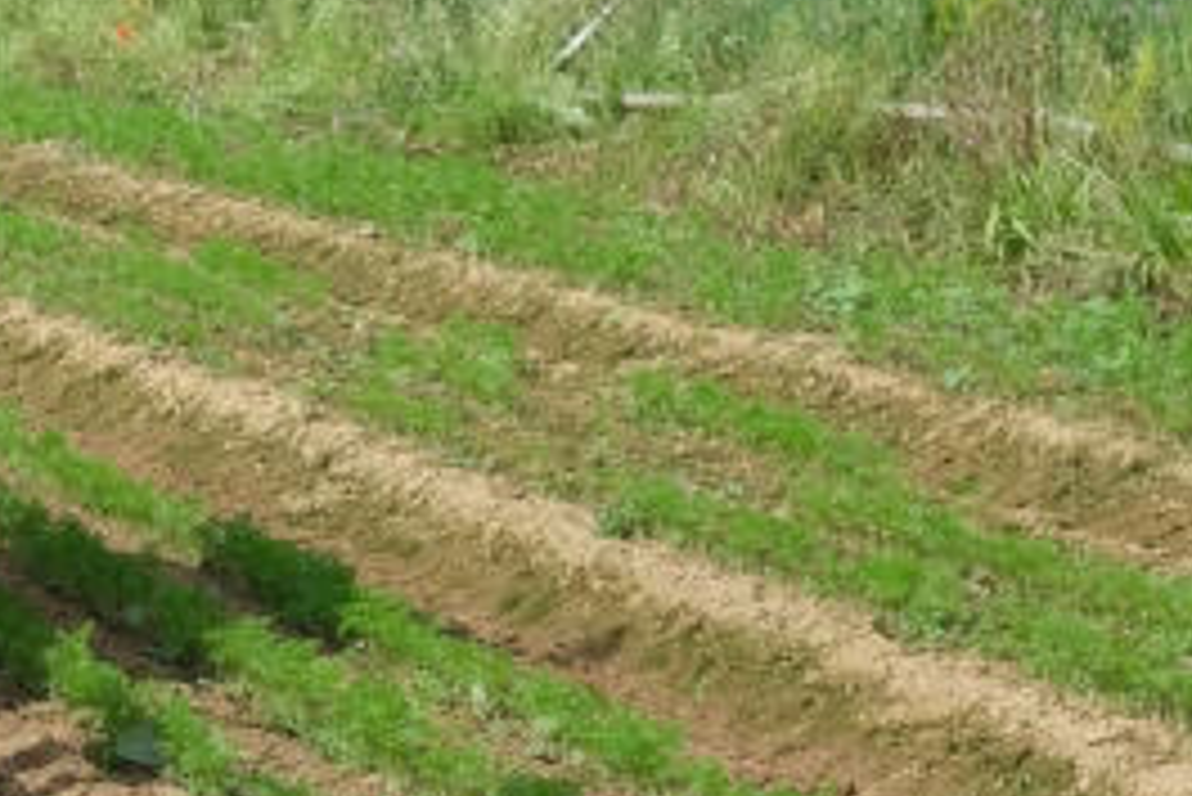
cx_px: -837
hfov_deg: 9.4
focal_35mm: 211
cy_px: 349
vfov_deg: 6.5
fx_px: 6990
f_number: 7.1
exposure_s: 1/210
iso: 160
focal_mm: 37.4
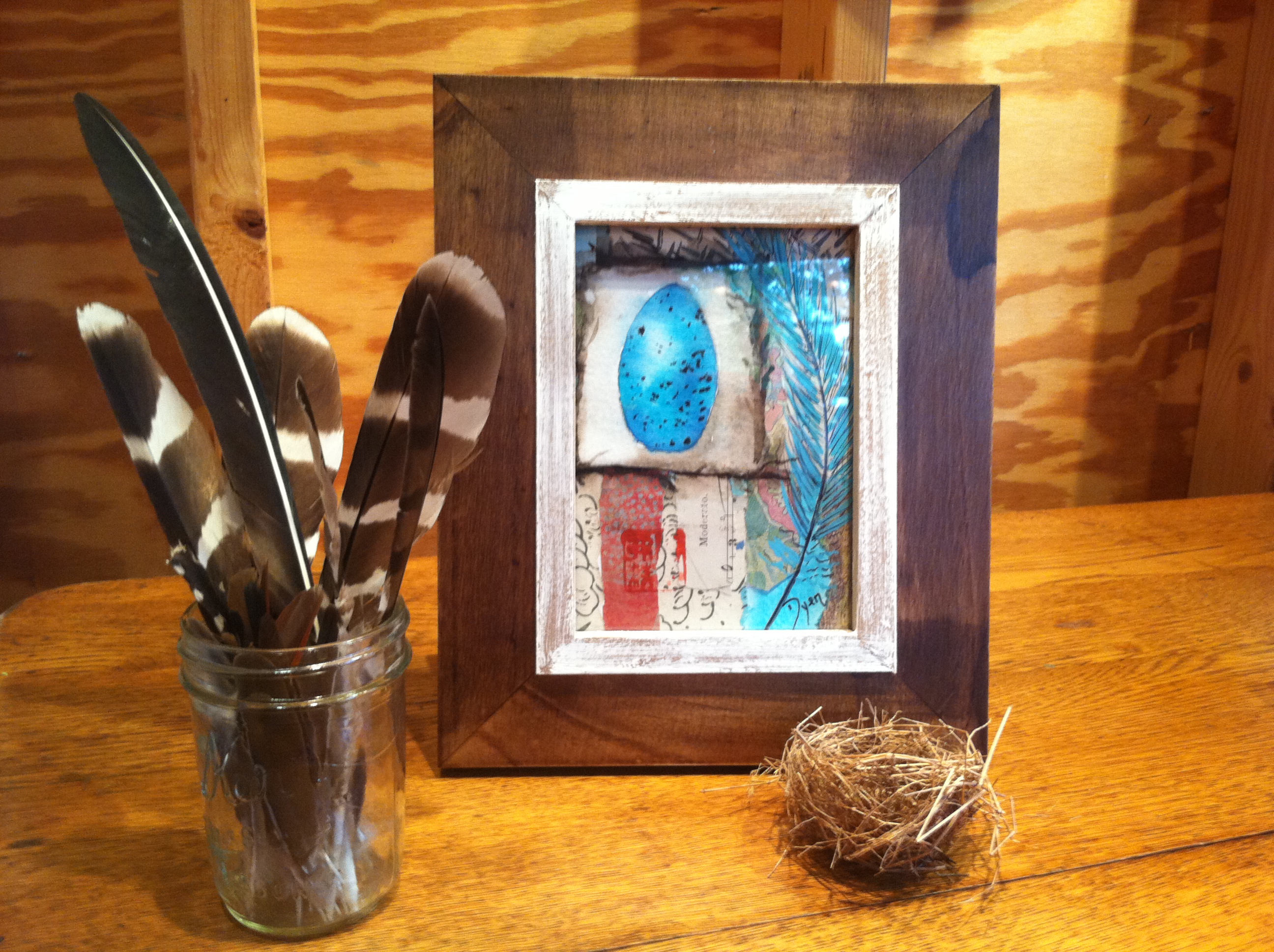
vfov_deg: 40.6
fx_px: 1286
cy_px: 476
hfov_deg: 52.7
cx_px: 637
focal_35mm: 35
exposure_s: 1/15
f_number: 2.8
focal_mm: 3.85
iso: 125
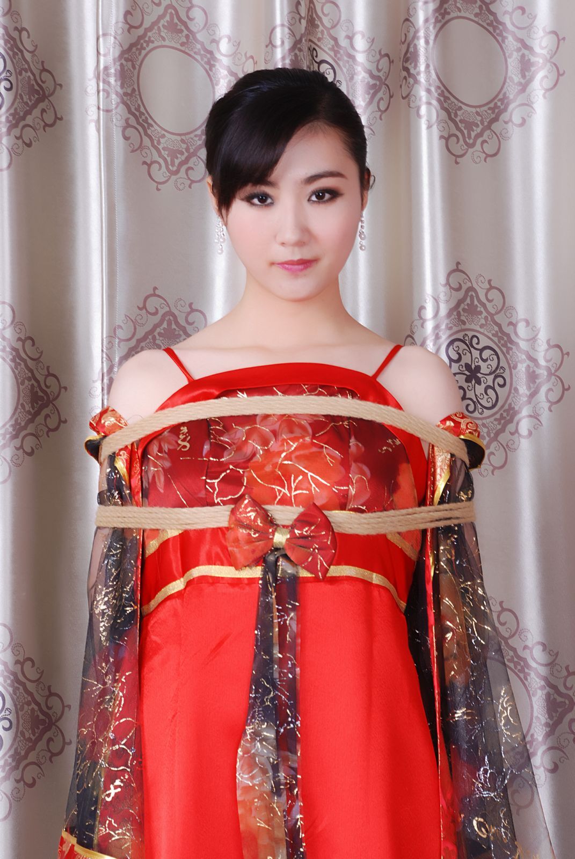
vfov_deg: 19.4
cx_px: 288
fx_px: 2508
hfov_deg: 13.1
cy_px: 430
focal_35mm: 105
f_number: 11
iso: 100
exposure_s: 1/8
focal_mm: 70
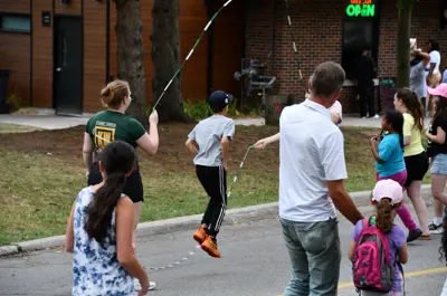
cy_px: 148
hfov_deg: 13.7
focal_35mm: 150
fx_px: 1859
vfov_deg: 9.1
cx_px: 224
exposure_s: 1/250
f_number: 5.6
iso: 200
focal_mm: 100
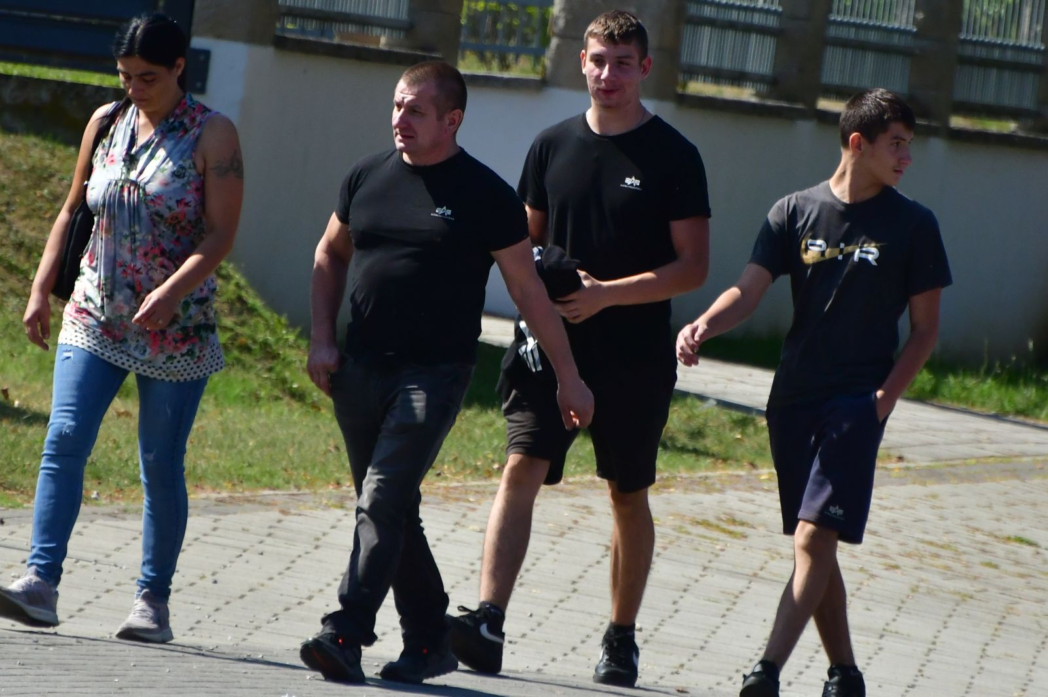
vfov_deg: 3.0
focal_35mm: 450
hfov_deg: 4.6
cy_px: 348
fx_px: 13089
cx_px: 524
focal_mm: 300
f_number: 5.6
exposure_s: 1/6400
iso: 1000
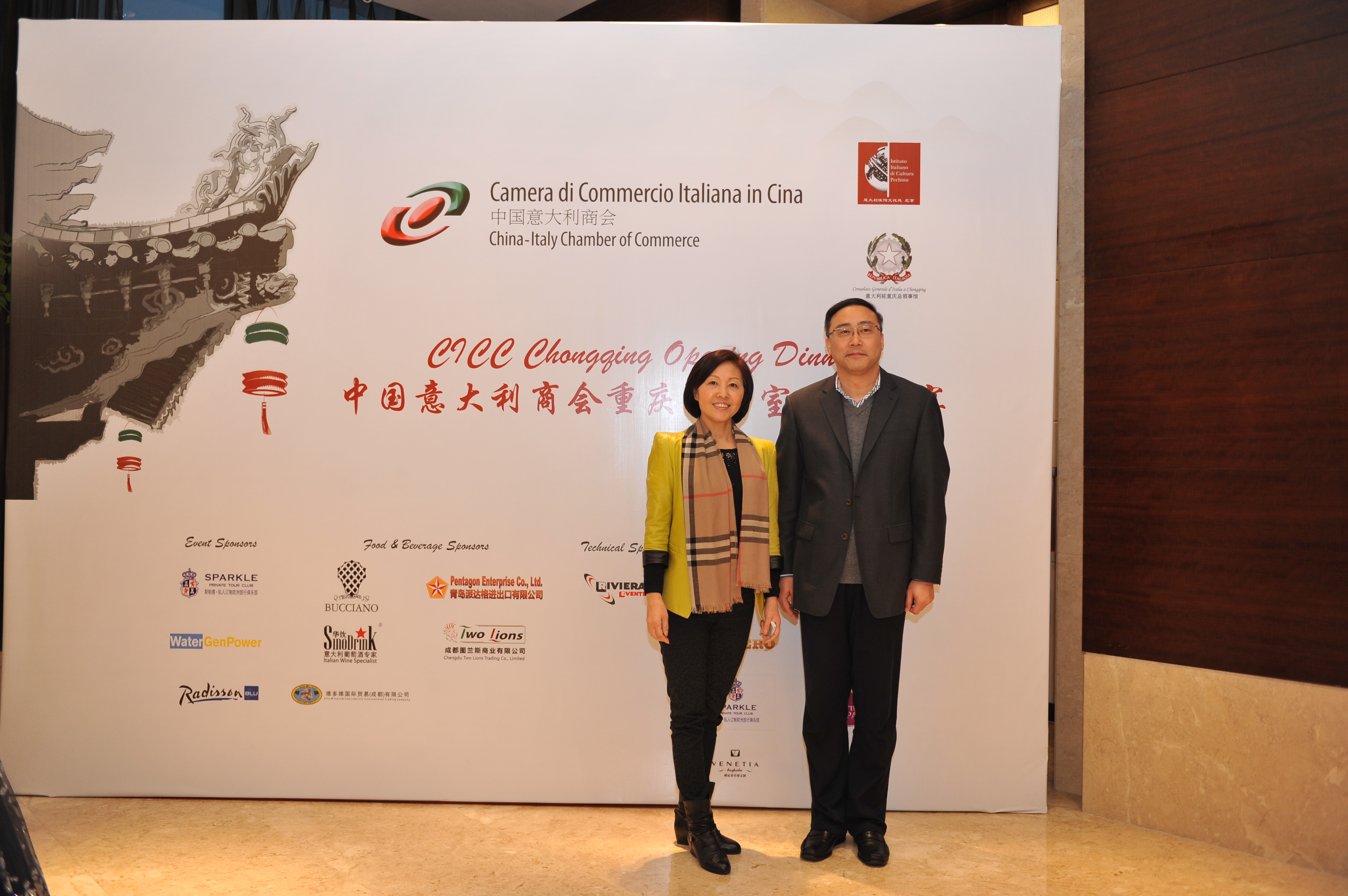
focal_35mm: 29
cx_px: 674
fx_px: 1085
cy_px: 448
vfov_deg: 44.9
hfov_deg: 63.7
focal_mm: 29
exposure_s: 1/80
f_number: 2.8
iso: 800
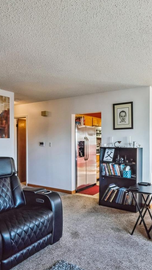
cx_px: 121
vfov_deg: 76.3
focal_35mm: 24
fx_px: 172
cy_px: 141
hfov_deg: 45.4
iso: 400
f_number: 8
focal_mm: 14
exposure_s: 1/40
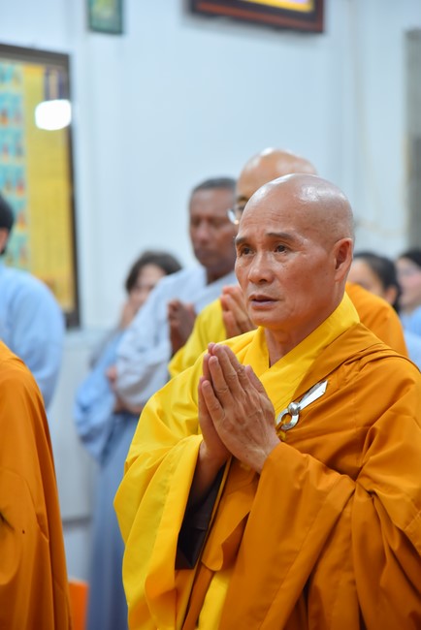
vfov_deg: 17.1
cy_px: 315
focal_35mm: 120
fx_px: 2103
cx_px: 210
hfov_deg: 11.4
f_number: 4.5
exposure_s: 1/160
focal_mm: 120
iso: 1600
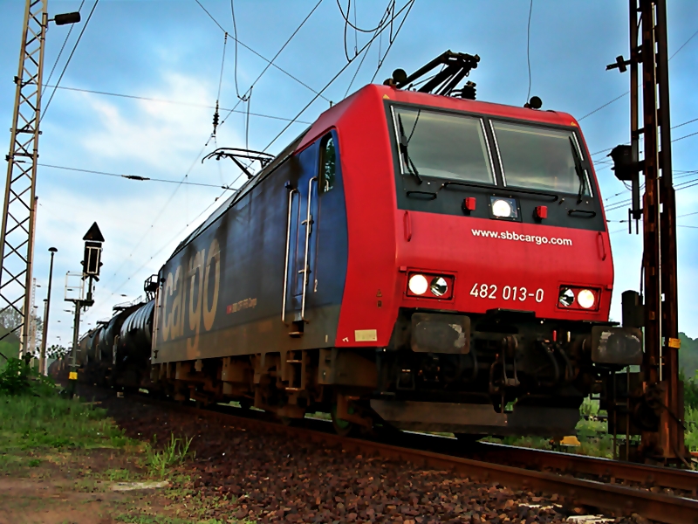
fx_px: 968
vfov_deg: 30.3
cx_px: 349
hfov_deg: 39.7
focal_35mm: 48
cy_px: 262
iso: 50
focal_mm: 8
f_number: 3.5
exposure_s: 1/64
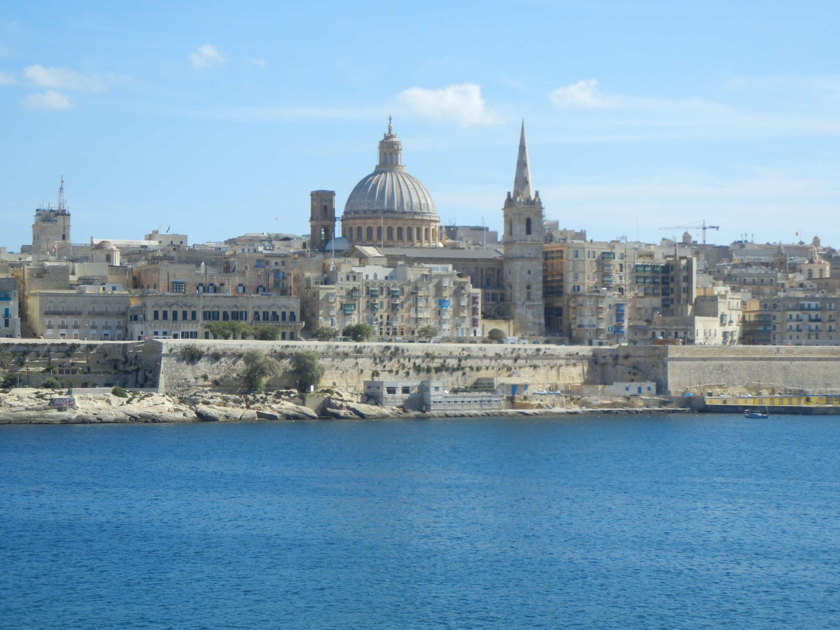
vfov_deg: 16.6
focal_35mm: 89
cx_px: 420
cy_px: 315
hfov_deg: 22.0
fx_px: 2160
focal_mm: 16
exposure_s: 1/274
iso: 160
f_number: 8.8
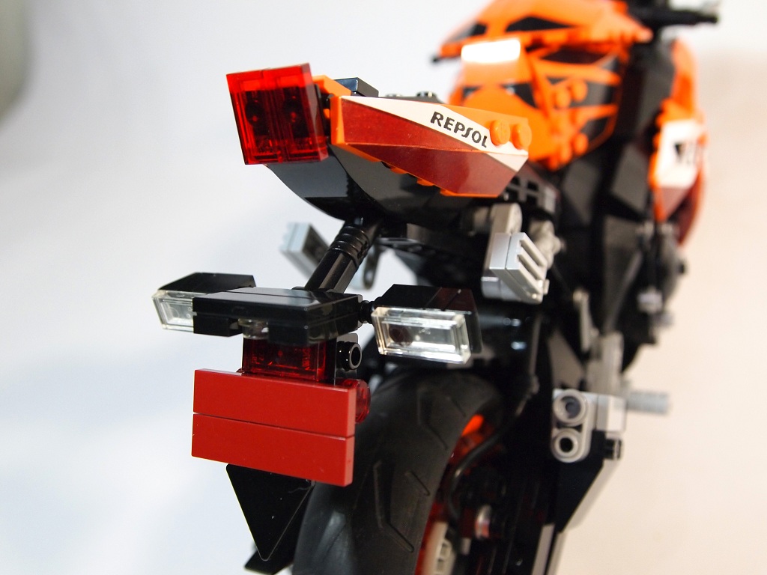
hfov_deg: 49.0
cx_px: 384
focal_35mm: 38
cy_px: 288
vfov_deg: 37.7
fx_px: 842
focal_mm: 19
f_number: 4
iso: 800
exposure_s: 1/60
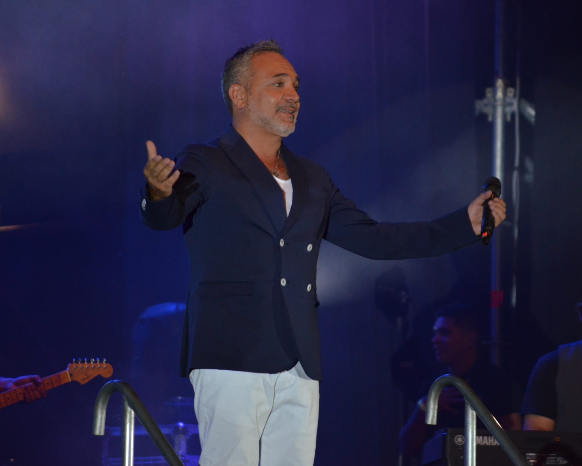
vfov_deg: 4.6
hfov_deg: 5.7
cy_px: 233
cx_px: 279
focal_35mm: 340
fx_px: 5857
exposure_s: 1/200
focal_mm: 200
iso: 1600
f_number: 5.6
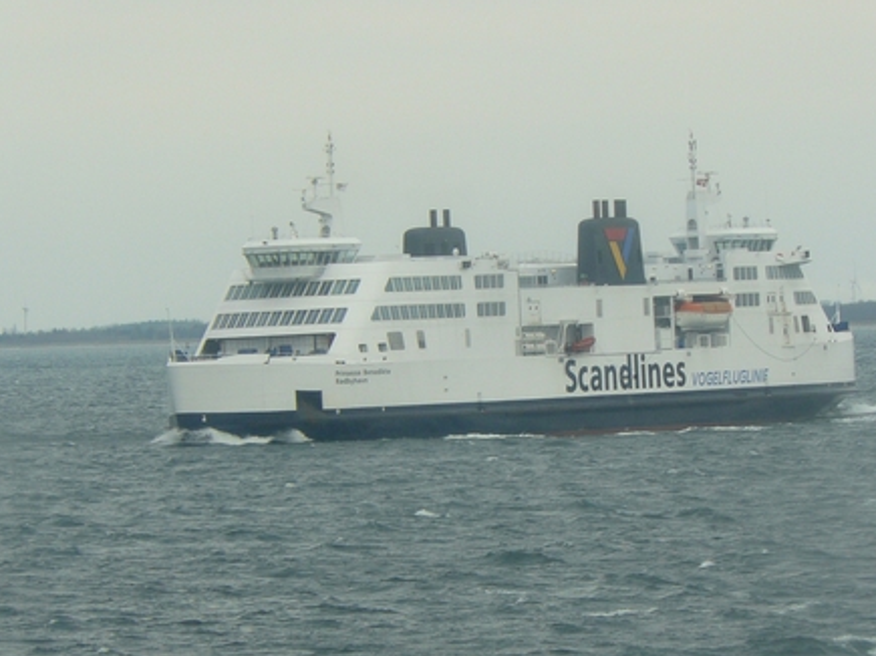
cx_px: 532
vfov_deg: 4.1
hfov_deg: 5.5
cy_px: 352
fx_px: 9082
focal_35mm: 359
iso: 100
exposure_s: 1/200
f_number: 5
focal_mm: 43.3
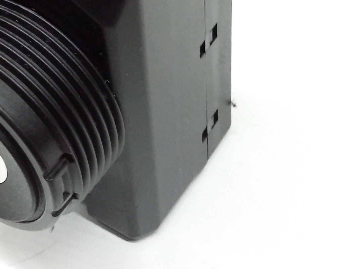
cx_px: 95
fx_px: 755
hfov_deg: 26.4
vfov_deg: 19.8
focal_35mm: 73
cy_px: 28
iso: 320
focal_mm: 3.4
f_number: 2.4
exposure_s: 1/15
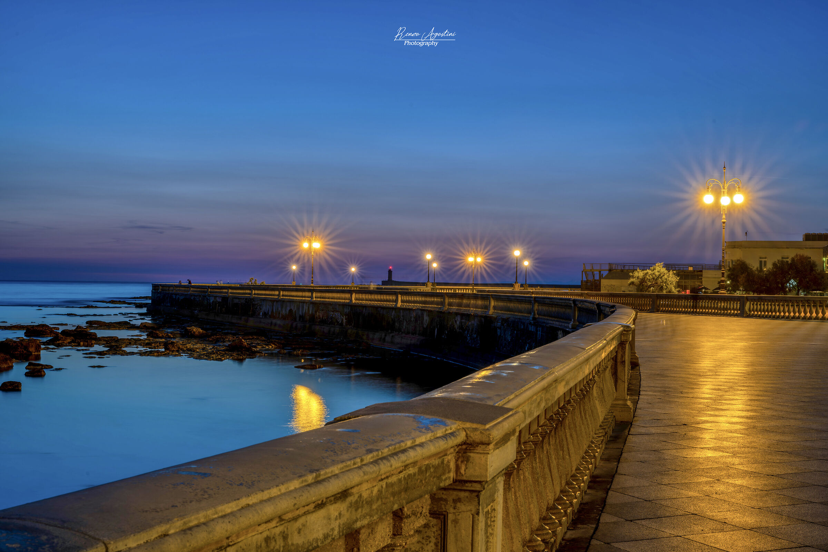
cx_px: 414
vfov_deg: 29.2
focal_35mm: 46
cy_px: 276
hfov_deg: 42.7
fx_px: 1058
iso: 64
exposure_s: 20
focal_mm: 46
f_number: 16
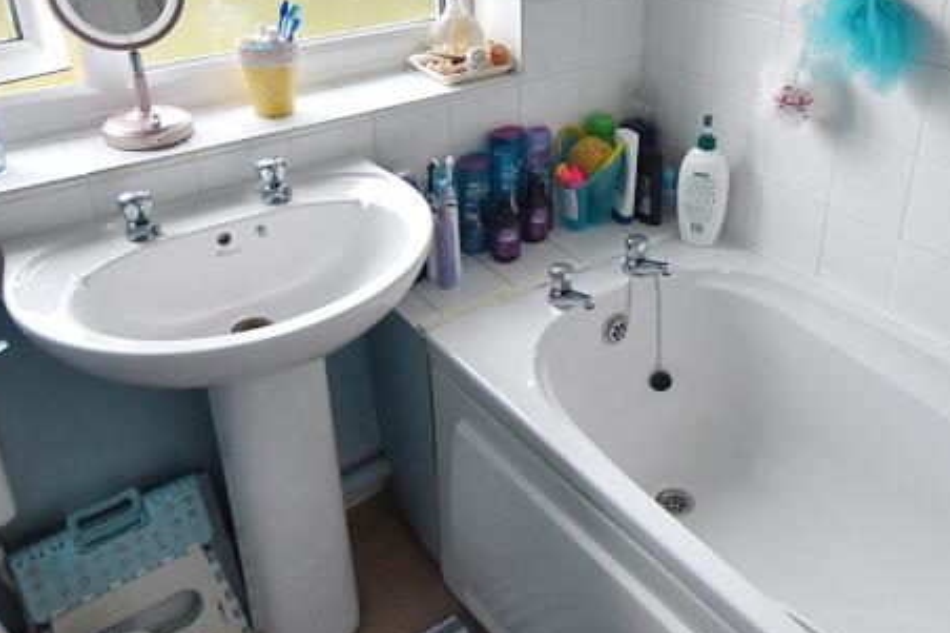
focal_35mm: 34
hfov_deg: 55.3
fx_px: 897
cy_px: 218
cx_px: 578
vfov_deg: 38.5
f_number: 3.5
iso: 640
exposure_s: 1/250
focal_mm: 10
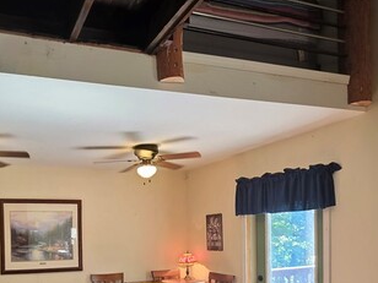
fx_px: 295
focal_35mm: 27
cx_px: 96
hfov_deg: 61.7
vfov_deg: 46.7
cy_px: 250
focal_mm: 2.2
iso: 200
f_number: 1.9
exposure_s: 1/60.2
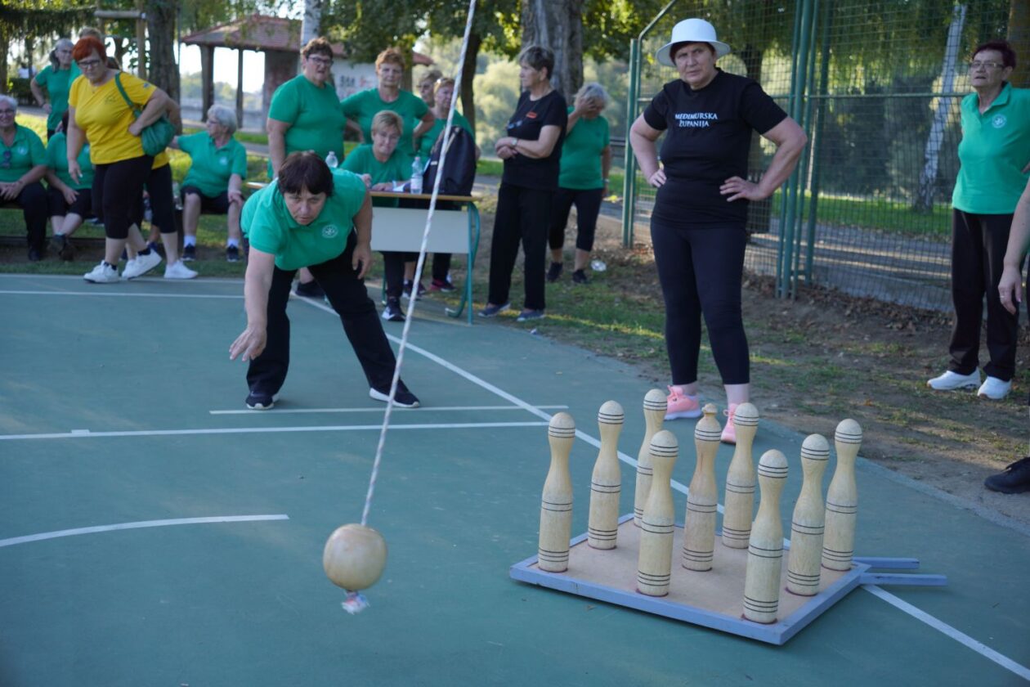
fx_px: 1416
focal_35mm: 50
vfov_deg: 27.3
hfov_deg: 40.0
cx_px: 515
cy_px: 344
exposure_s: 1/250
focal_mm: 33
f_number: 2.8
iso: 100
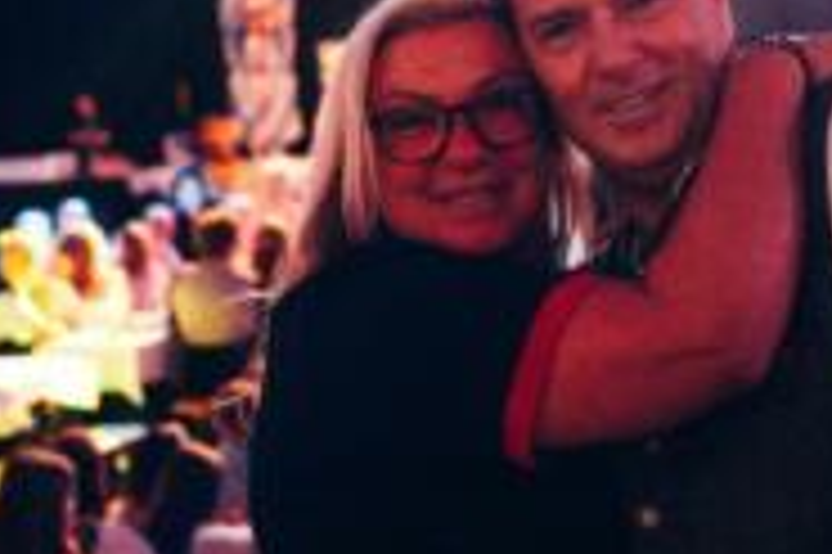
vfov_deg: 20.7
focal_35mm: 65
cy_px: 124
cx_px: 508
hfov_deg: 30.9
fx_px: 1501
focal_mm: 24
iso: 1250
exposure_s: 1/250
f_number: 1.8
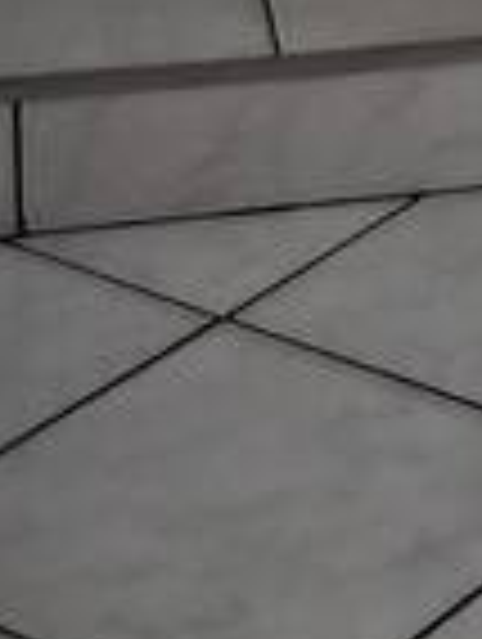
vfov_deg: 10.0
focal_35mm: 182
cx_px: 1198
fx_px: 3369
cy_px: -680
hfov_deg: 7.6
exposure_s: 1/20
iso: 400
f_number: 1.9
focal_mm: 3.94
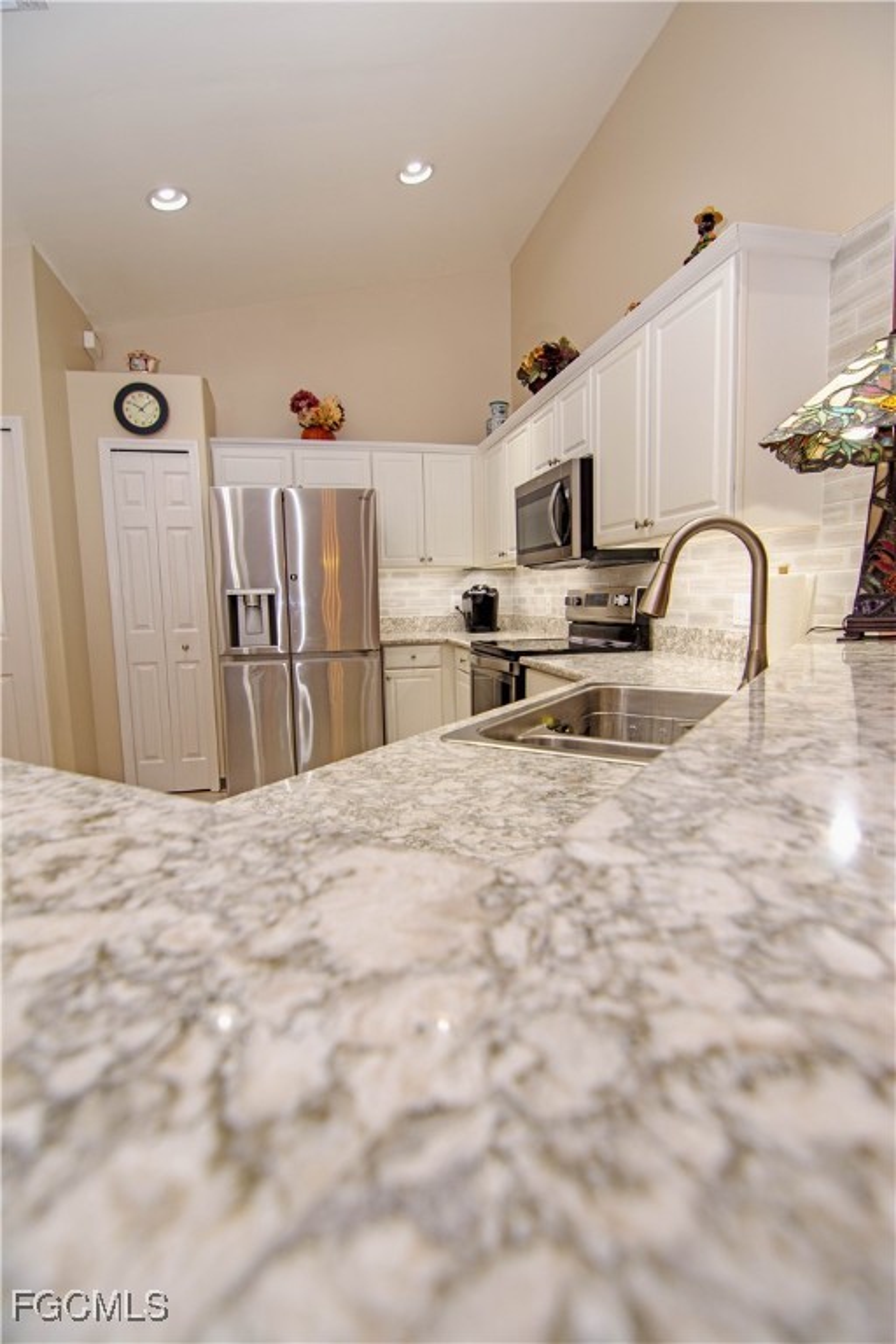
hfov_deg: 72.1
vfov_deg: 95.0
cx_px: 448
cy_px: 672
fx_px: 616
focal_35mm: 16
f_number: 4
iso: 320
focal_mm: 11
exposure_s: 1/60
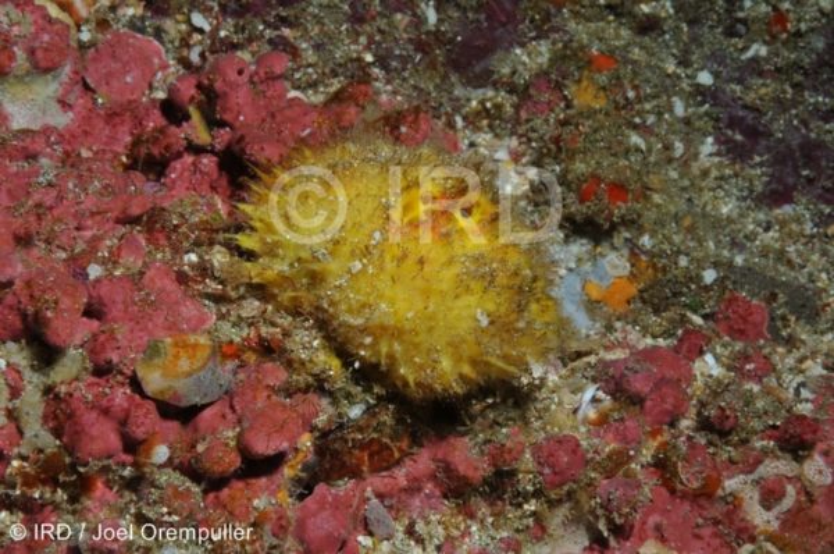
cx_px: 417
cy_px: 277
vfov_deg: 15.1
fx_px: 2082
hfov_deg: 22.7
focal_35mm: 90
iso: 200
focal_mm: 60
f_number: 36
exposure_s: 1/125
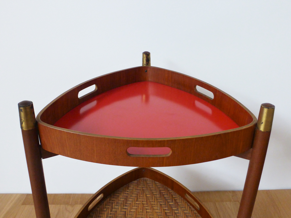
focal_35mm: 31
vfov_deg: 45.5
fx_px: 261
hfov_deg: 58.3
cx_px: 146
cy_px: 109
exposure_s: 1/30
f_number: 3.6
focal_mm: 5.4
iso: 400
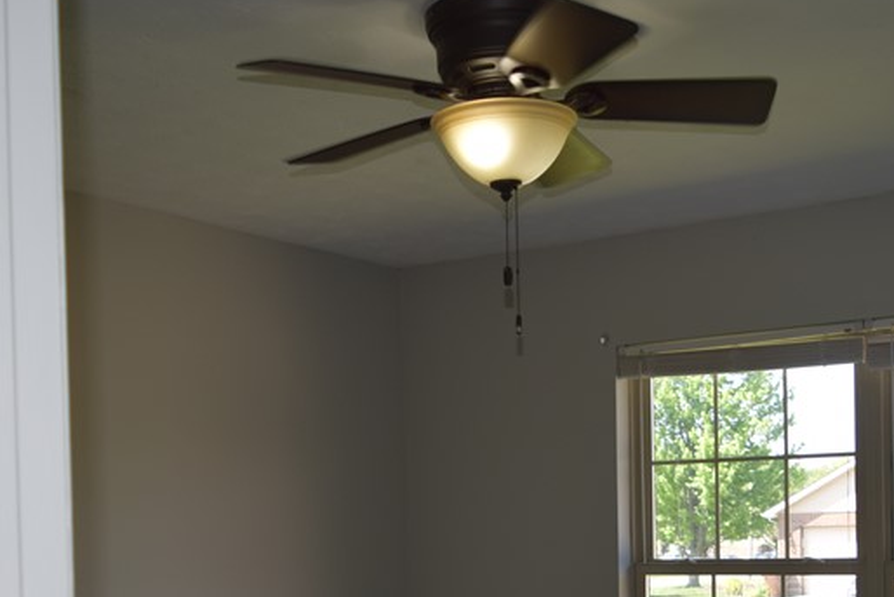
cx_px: 582
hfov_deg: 34.8
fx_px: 1416
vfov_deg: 23.0
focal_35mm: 57
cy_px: 577
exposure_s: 1/125
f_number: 3.5
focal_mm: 18
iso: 100
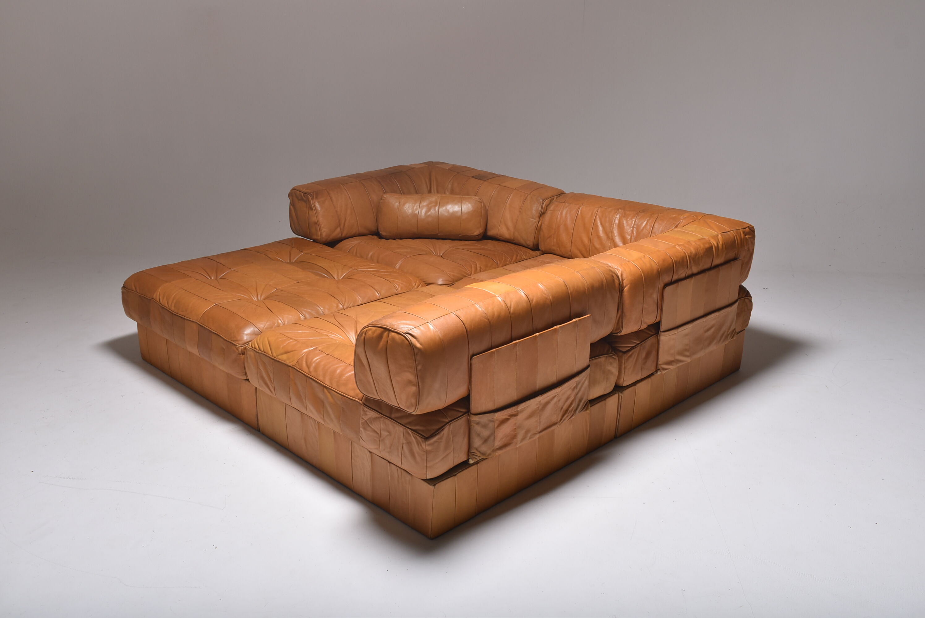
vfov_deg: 38.4
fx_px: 887
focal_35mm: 34
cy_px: 309
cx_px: 462
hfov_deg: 55.1
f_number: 9
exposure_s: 1/200
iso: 100
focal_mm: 23
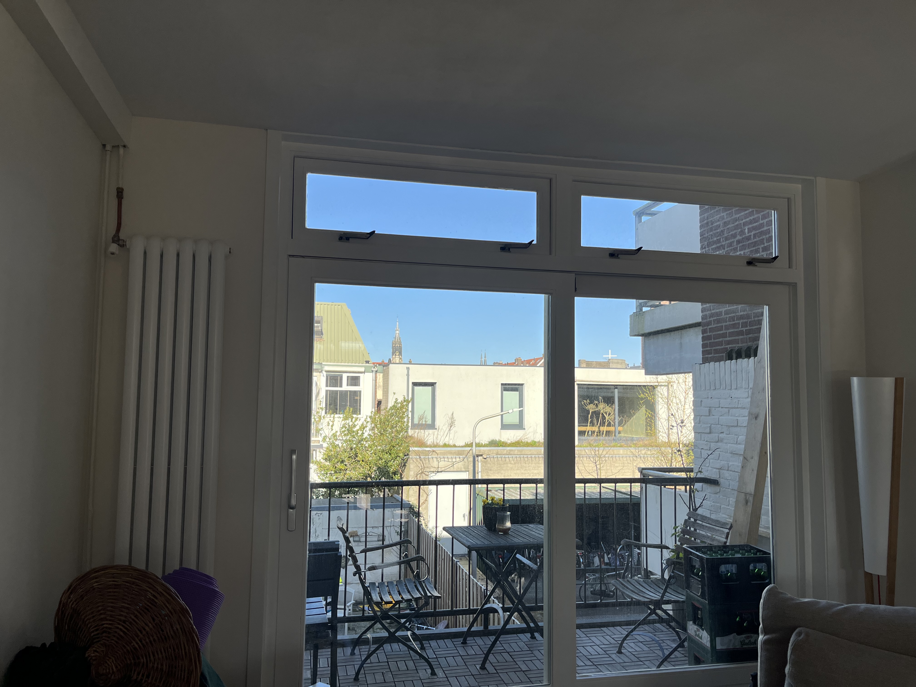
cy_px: 344
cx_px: 458
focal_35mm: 26
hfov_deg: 67.3
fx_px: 688
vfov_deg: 53.1
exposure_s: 1/1279
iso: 50
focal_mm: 5.1
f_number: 1.6
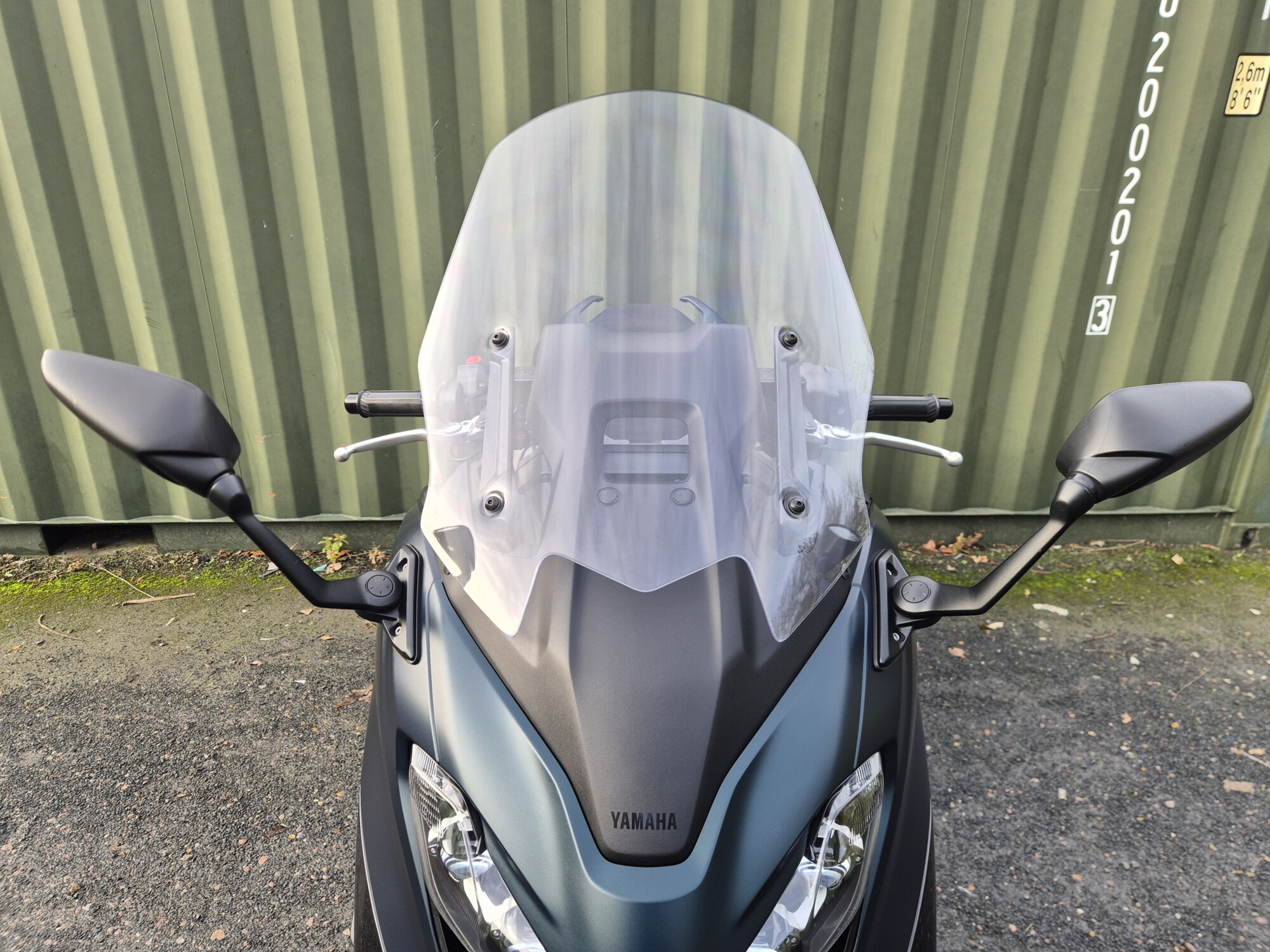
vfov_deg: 58.9
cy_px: 476
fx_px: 844
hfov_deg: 73.9
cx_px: 635
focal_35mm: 23
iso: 64
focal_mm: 5.4
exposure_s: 1/180
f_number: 1.8
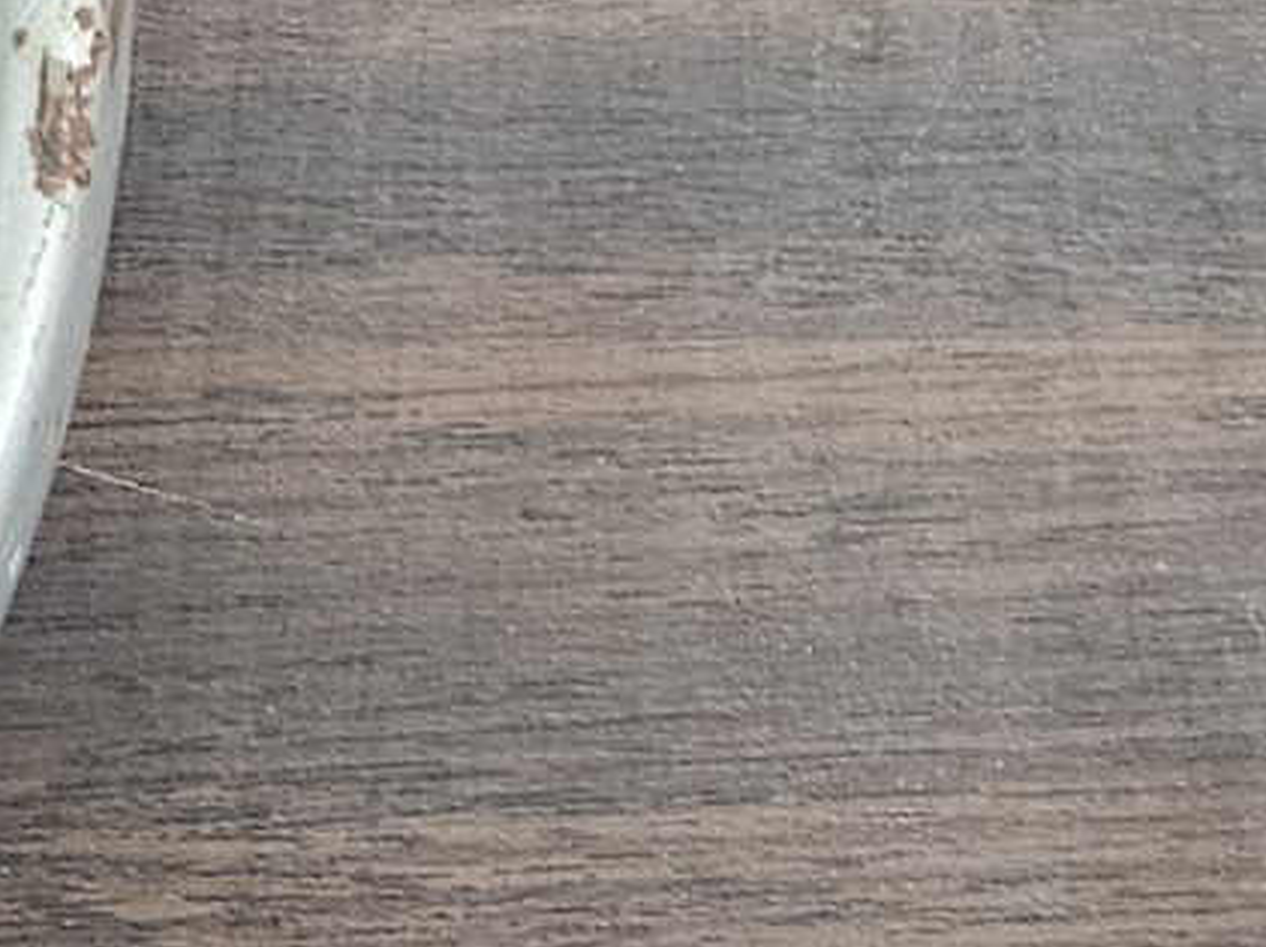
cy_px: 228
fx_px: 5116
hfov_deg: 11.1
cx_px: -2051
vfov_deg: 10.6
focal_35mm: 140
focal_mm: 5.4
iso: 320
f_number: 1.8
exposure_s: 1/120
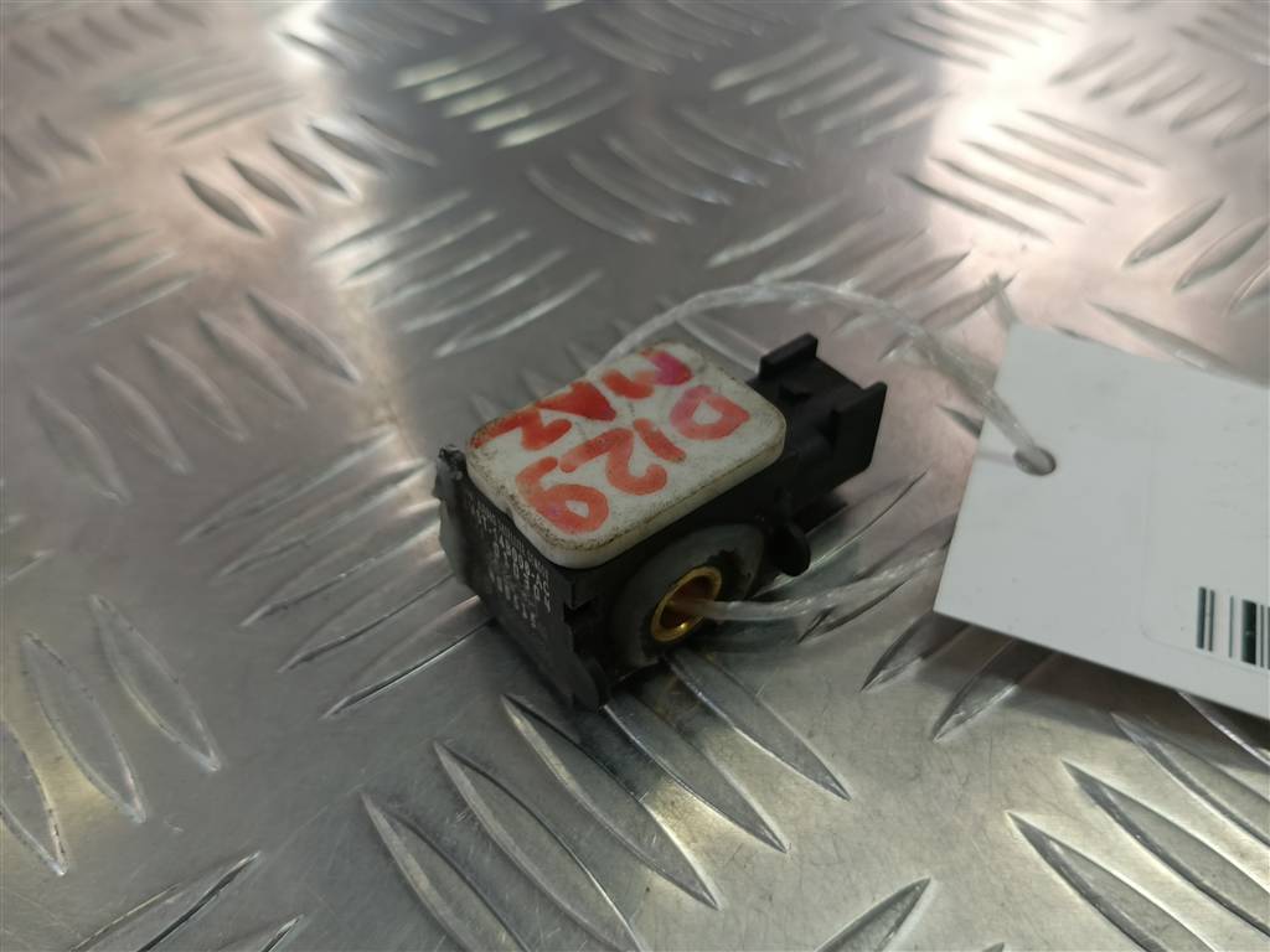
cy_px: 476
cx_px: 635
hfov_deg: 65.3
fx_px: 991
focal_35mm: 27
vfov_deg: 51.4
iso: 104
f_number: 1.6
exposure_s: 1/100
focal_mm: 4.11
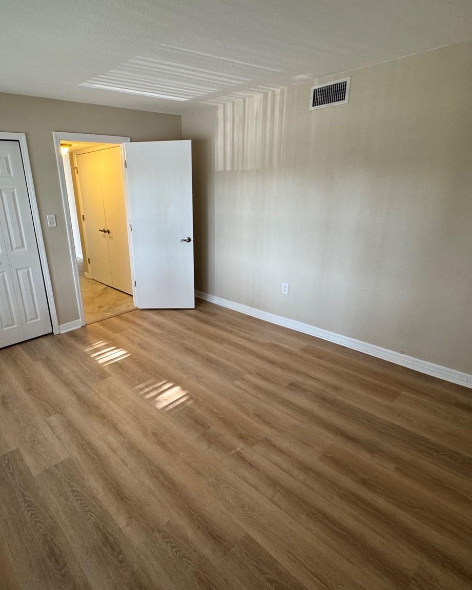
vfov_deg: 83.3
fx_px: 332
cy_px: 297
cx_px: 181
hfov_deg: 69.9
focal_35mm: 19
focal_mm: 2.22
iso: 200
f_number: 2.2
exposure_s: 1/120
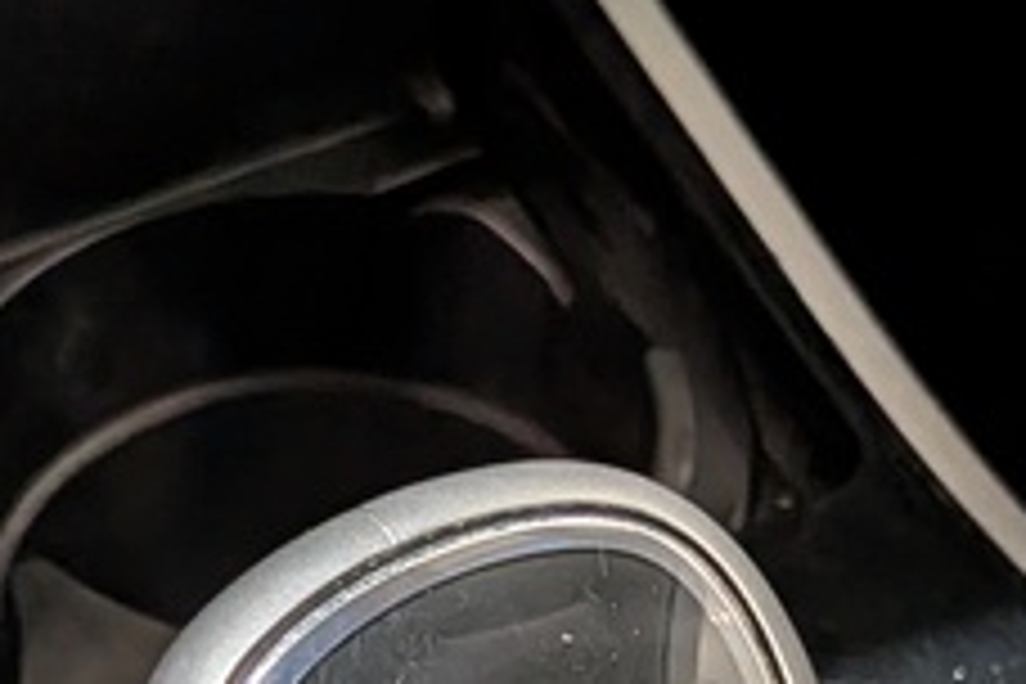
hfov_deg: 18.2
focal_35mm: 112
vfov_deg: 11.4
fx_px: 3192
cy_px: 1238
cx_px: 423
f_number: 1.7
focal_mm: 4.53
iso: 32
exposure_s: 1/50
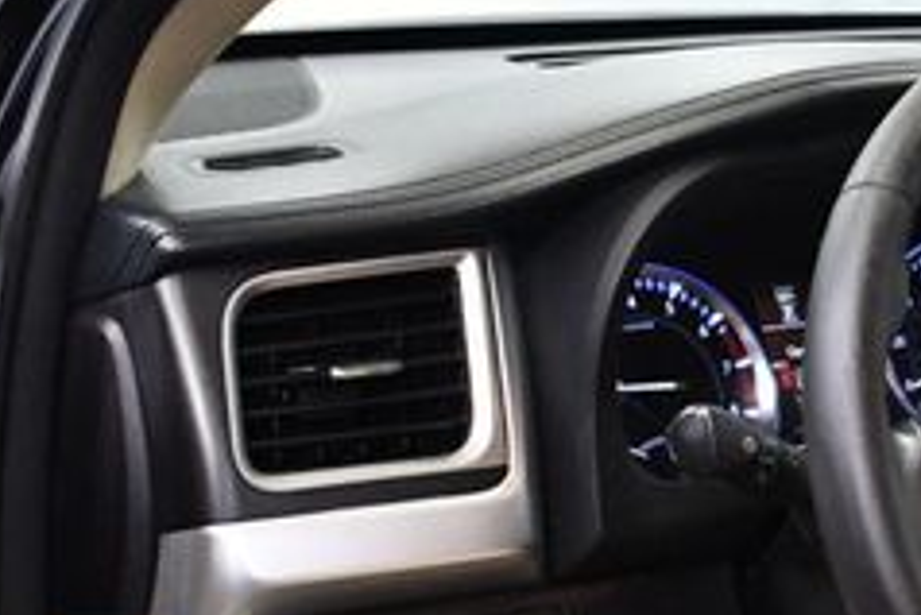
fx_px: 2483
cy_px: 553
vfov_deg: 14.0
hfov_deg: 19.9
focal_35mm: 97
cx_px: 1056
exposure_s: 1/125
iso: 3200
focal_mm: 18
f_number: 3.5
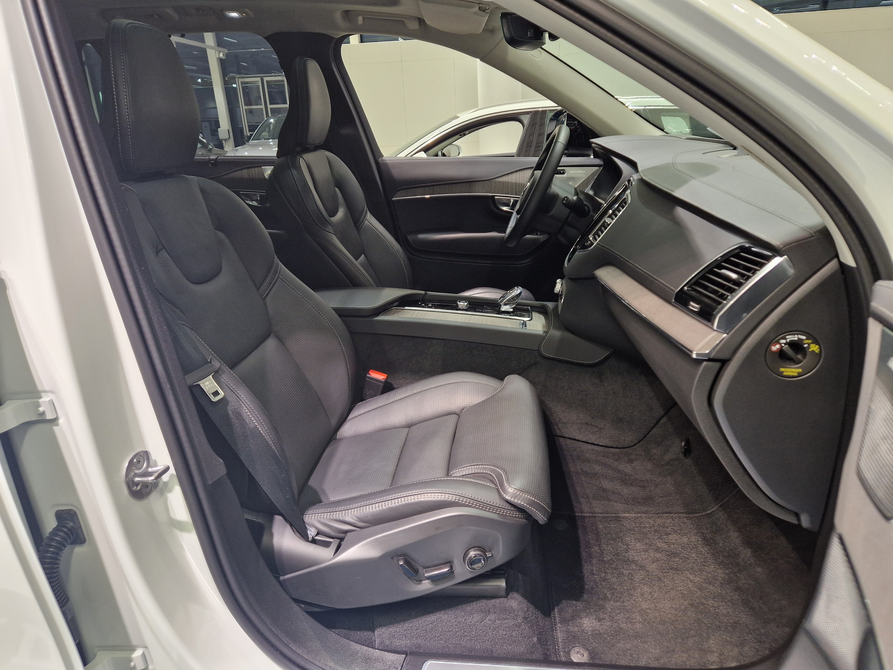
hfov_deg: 73.9
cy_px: 335
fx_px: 593
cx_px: 446
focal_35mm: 23
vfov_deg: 58.9
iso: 160
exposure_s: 1/100
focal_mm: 5.4
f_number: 1.8
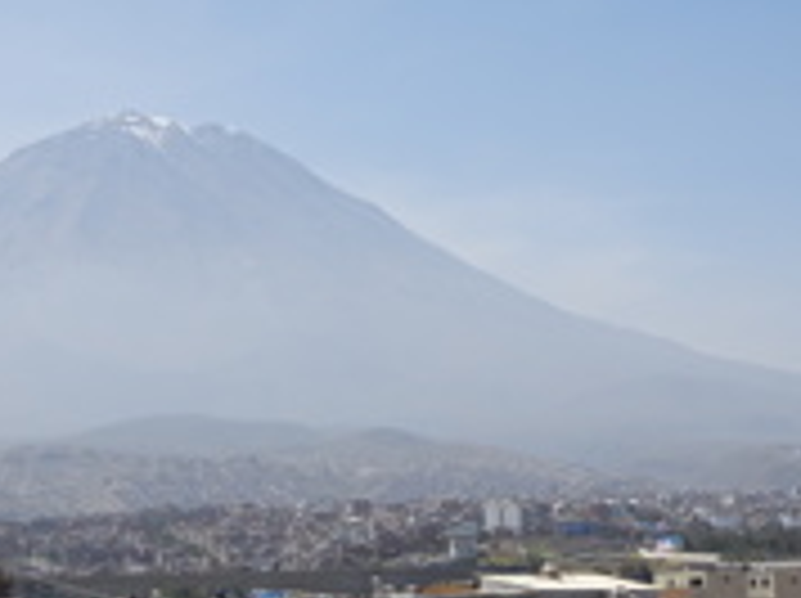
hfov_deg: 16.8
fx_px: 2704
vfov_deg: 12.6
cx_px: 297
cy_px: 364
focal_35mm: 117
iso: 80
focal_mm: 8.84
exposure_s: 1/800
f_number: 4.5
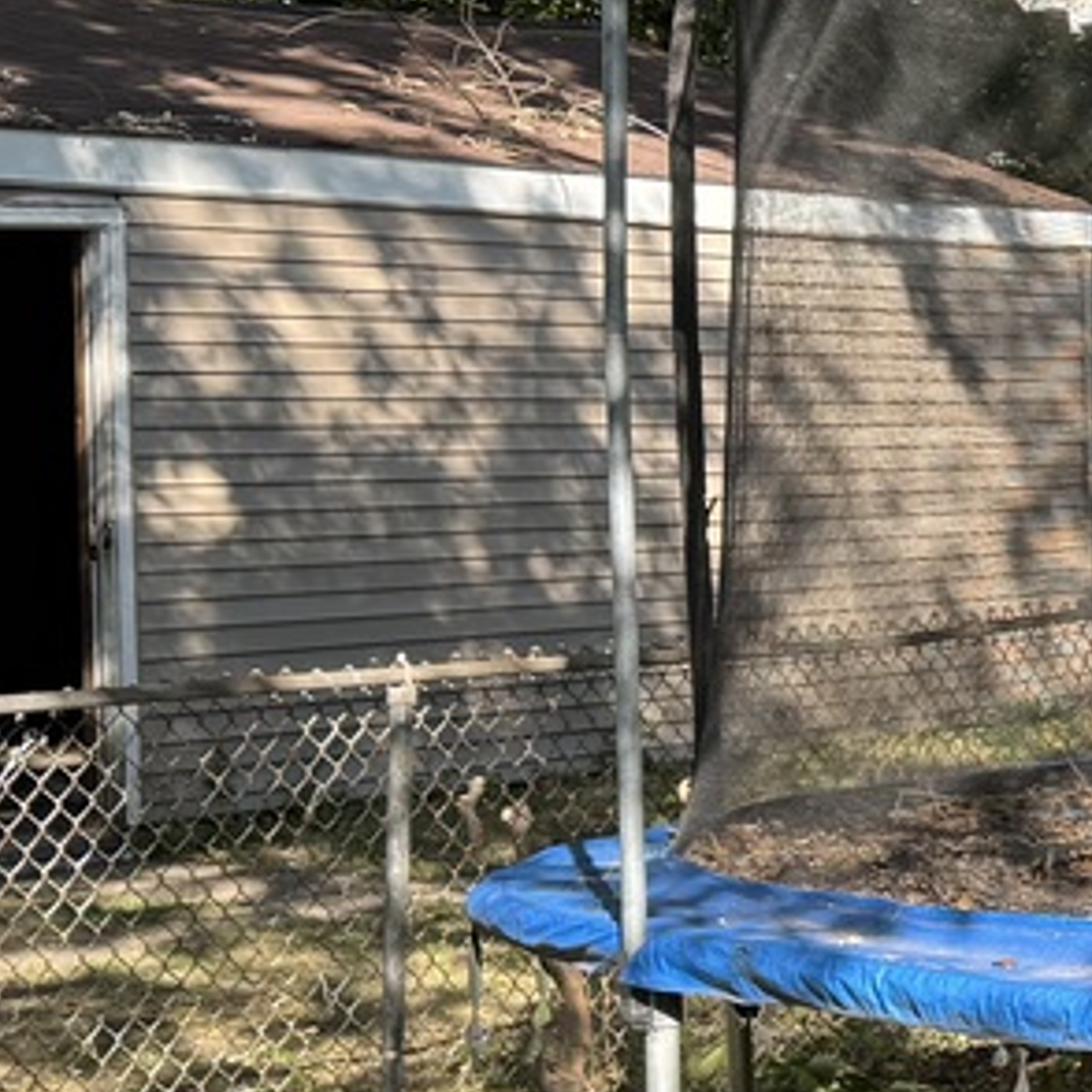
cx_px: 1749
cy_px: 527
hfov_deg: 15.2
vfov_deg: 16.7
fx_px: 3712
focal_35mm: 104
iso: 80
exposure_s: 1/938
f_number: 1.78
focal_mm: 6.76
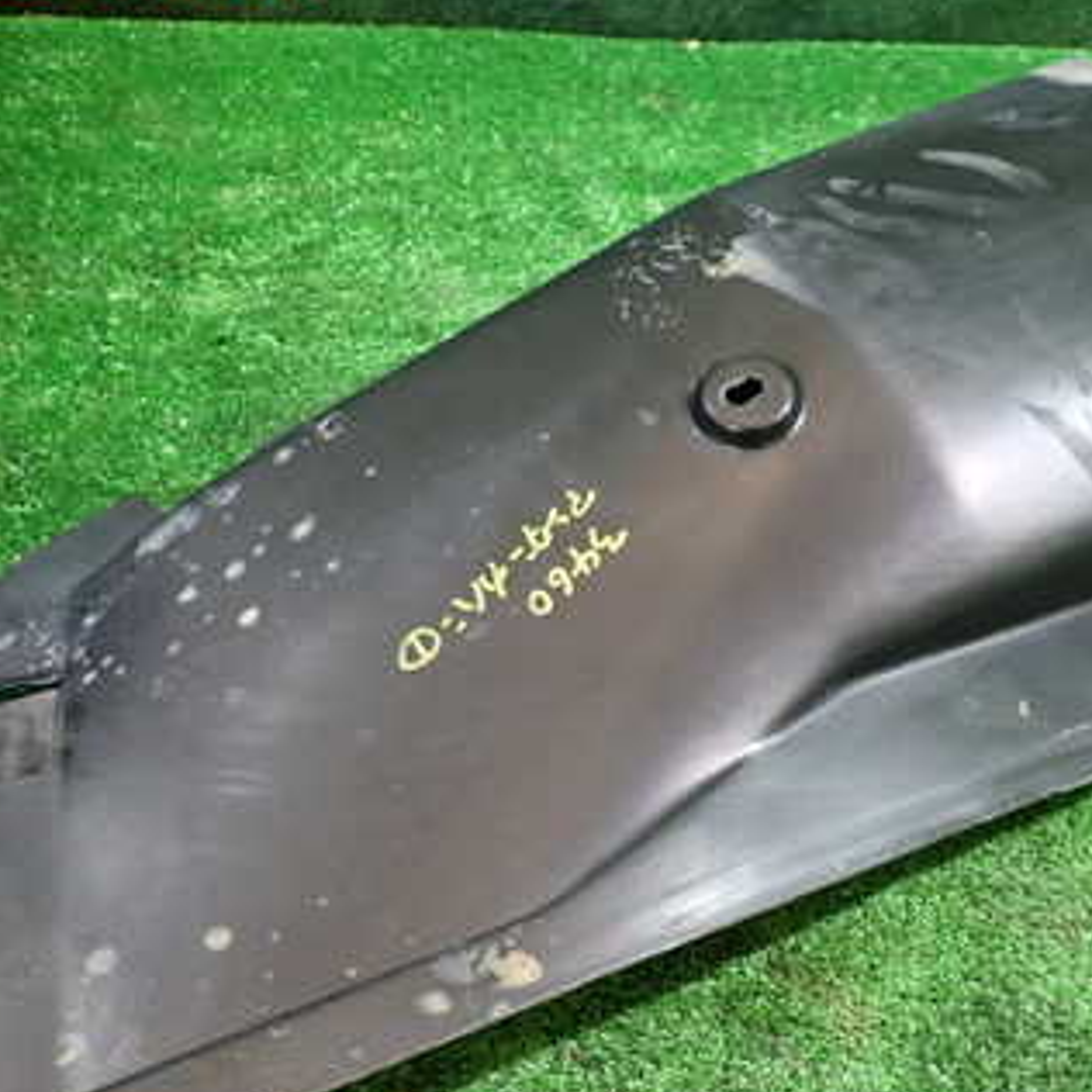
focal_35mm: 42
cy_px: 705
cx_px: 702
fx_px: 1499
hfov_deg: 39.7
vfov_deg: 39.7
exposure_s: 1/30
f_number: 2
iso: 400
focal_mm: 4.5
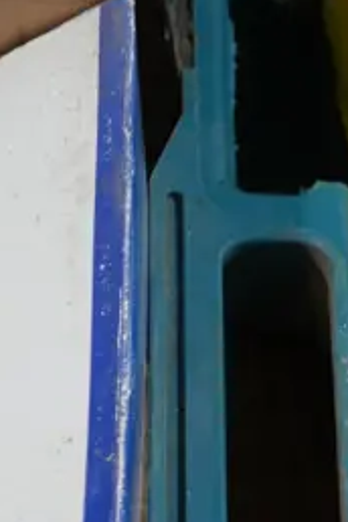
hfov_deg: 9.7
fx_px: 1914
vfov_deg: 15.3
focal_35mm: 132
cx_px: 679
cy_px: 510
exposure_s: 1/60
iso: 320
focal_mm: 16
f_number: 3.6
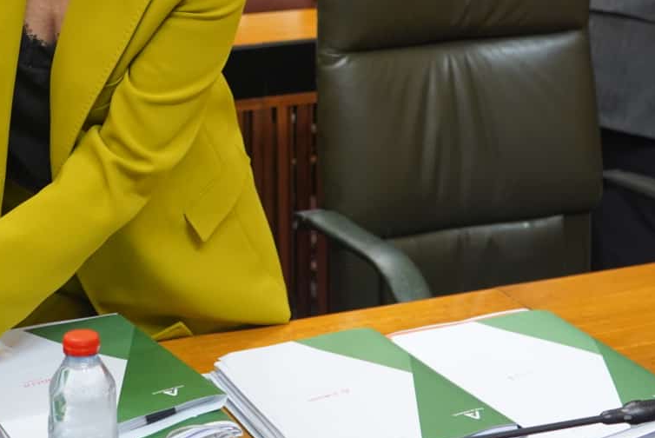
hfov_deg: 26.6
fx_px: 1366
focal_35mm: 75
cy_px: 23
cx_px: 151
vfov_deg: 17.9
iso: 4000
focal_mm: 35
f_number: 4
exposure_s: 1/160
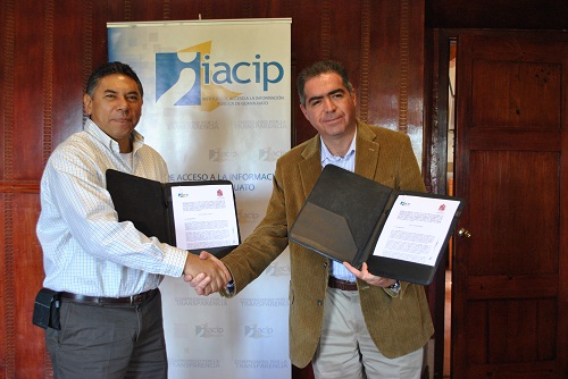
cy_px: 190
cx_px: 284
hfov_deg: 49.5
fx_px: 616
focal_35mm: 39
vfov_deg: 34.3
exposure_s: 1/30
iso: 500
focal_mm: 26
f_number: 4.2
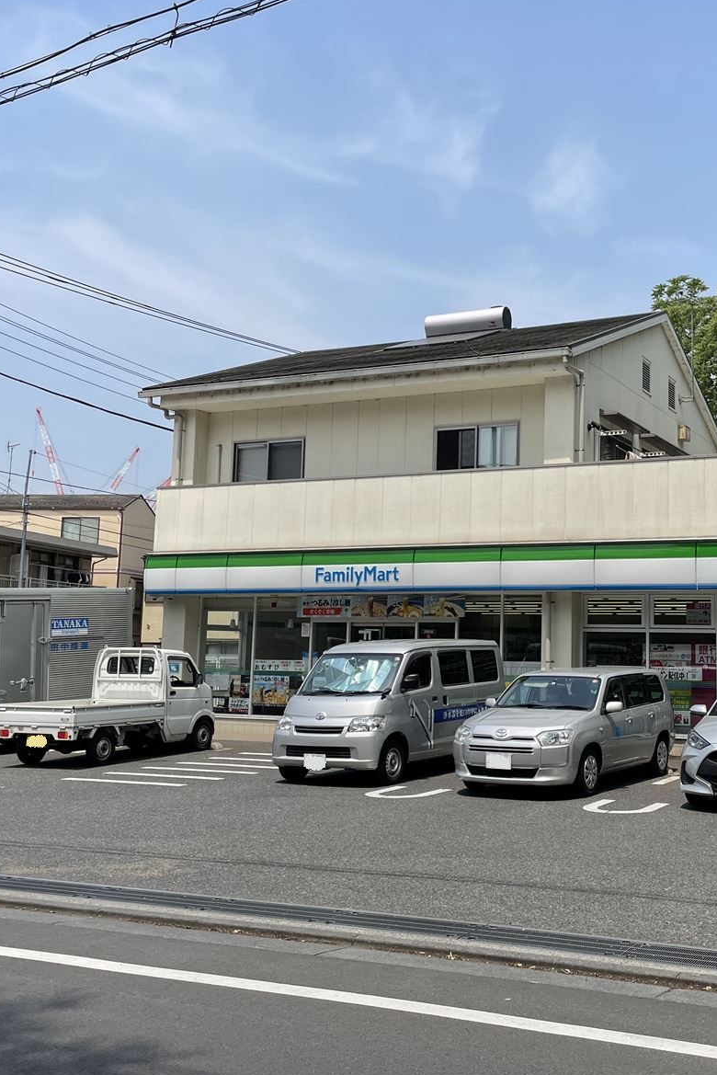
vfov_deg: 51.9
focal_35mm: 37
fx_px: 1105
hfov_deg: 35.2
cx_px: 535
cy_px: 528
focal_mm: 4.2
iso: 32
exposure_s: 1/3731
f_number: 1.6
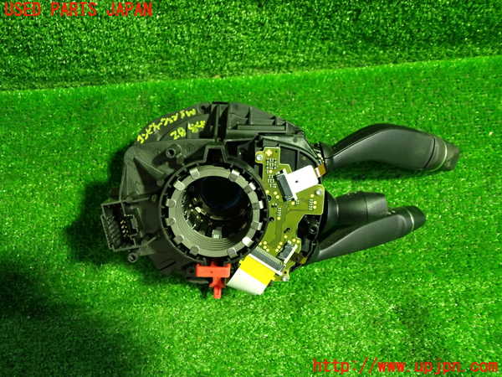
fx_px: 435
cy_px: 188
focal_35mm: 30
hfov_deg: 60.0
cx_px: 251
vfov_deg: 46.8
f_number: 2.3
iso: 400
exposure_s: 1/30
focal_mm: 5.4
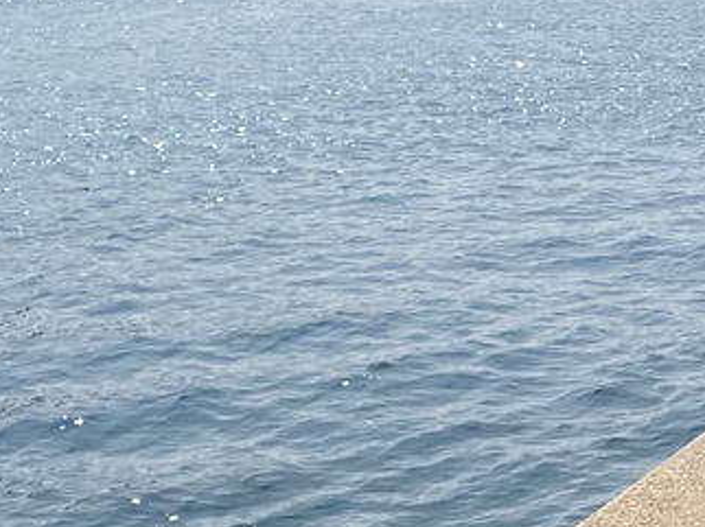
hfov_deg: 19.6
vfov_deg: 15.2
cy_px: 361
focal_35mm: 97
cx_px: 731
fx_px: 1974
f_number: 1.8
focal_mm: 4.25
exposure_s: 1/3846
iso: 32
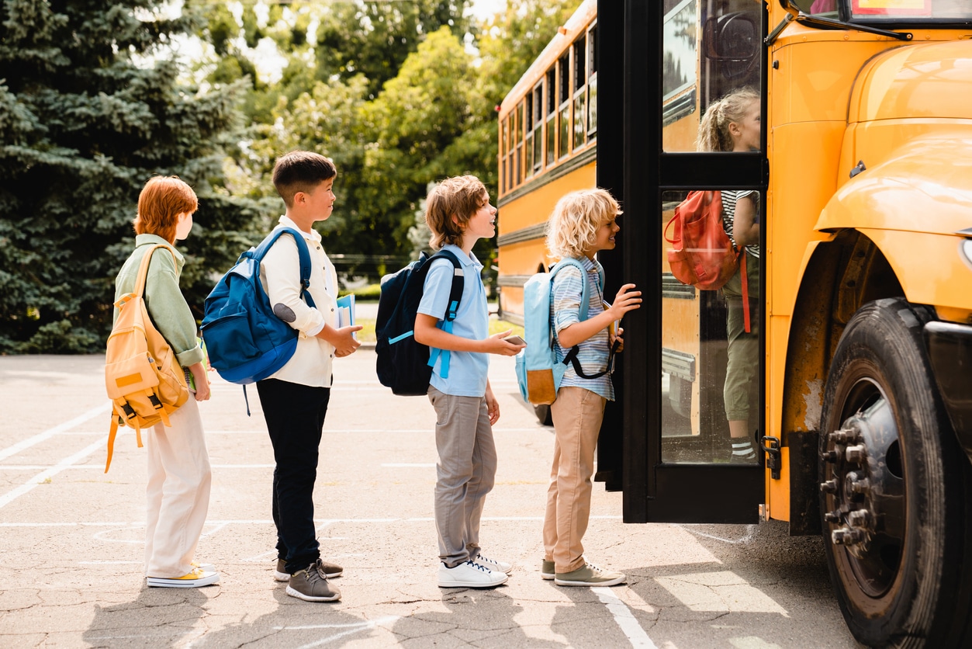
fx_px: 1485
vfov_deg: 24.6
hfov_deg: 36.2
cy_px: 324
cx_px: 486
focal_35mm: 55
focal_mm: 55
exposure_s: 1/1250
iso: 250
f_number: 3.2
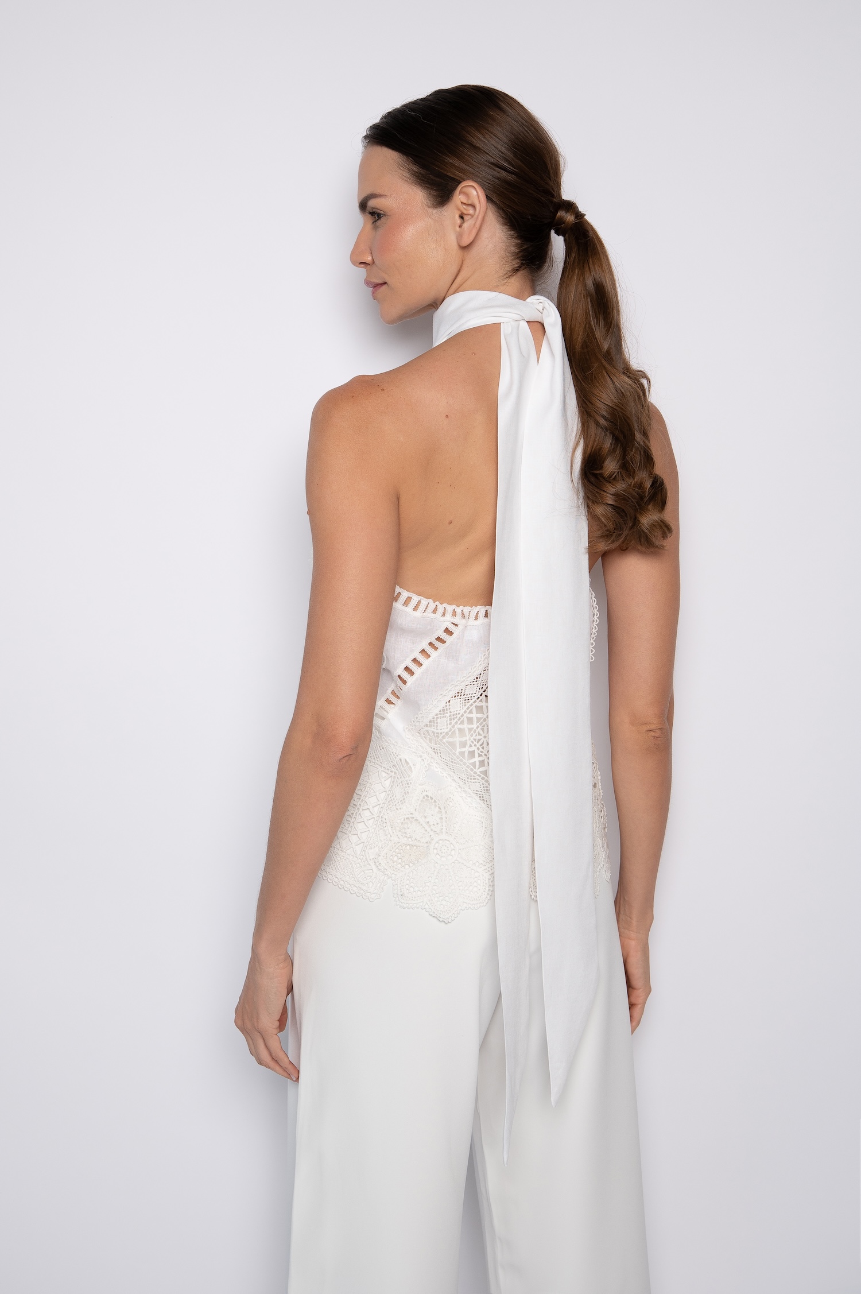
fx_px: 1616
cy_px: 647
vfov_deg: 43.6
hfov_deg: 29.8
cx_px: 430
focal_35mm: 45
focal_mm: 45
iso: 200
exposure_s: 1/160
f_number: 5
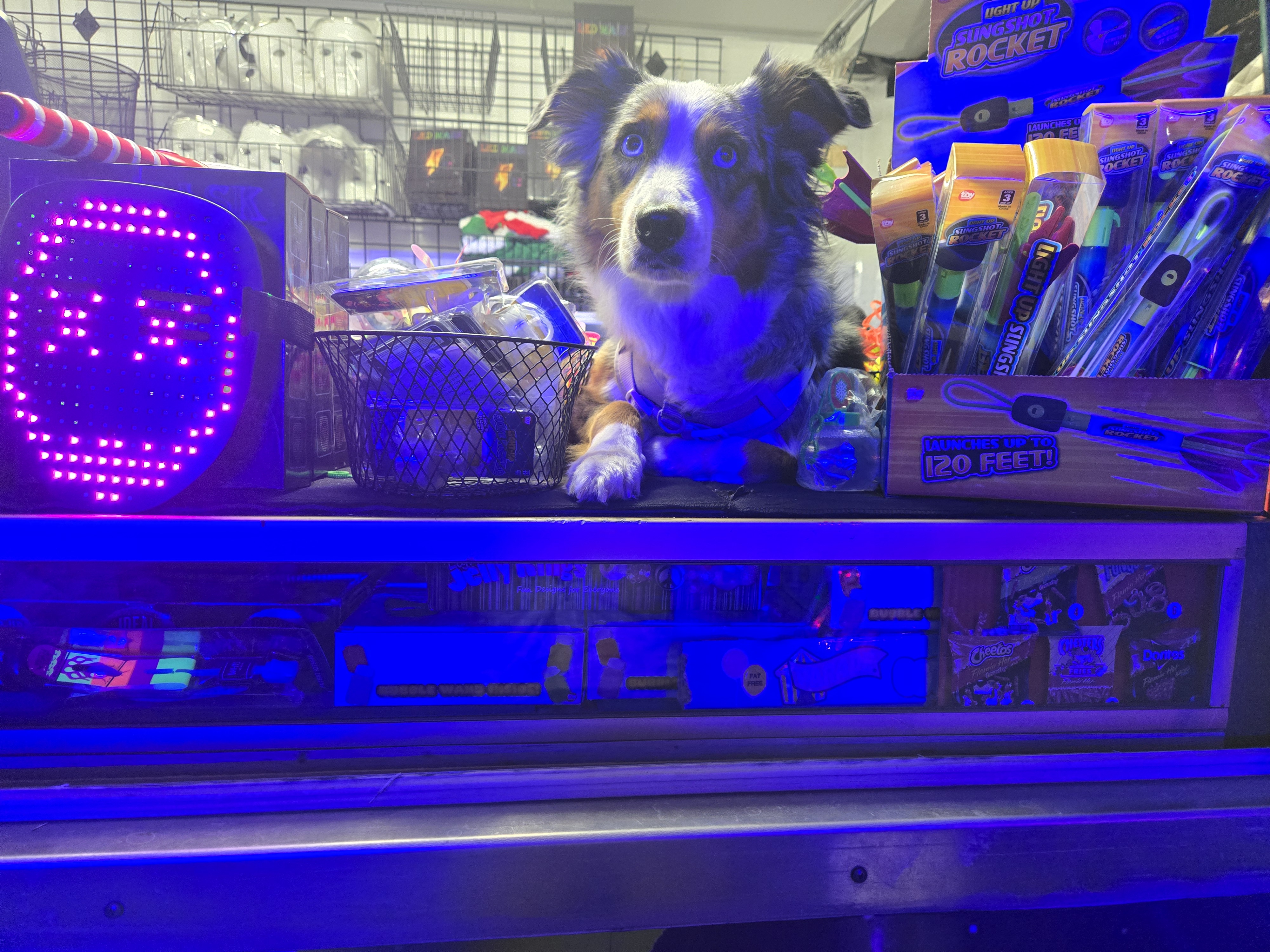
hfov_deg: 73.9
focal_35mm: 23
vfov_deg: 58.9
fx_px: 844
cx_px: 635
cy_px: 476
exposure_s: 1/120
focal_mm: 5.4
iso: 1000
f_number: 1.8
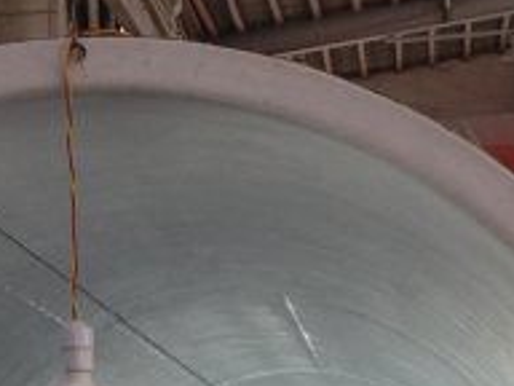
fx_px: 2168
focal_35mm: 146
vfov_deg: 9.7
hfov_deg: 13.5
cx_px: 155
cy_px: 646
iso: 64
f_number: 2.4
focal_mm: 4.28
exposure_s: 1/120
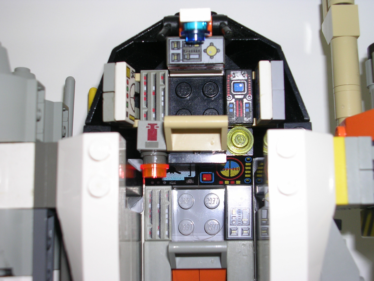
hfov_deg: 36.2
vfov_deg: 27.5
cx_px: 187
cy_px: 140
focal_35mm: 53
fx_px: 573
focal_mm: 8
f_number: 3.2
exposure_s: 1/60.1
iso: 50
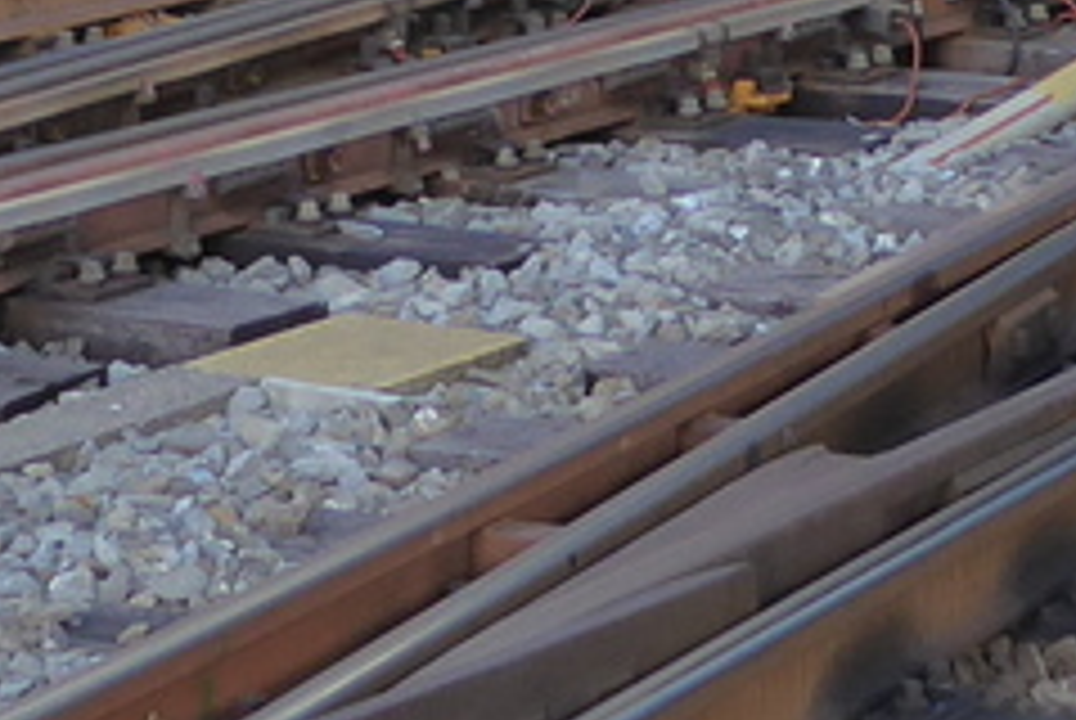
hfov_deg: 9.4
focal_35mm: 219
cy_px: -1066
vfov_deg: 6.0
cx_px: 603
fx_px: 6554
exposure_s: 1/60
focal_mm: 7.2
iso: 125
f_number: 3.8
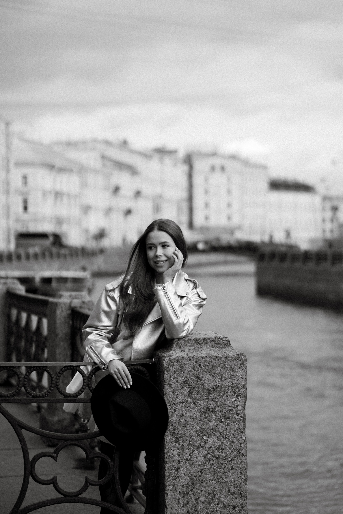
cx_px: 172
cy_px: 257
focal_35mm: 85
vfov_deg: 23.9
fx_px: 1215
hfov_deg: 16.1
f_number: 2.8
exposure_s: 1/5000
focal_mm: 85
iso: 320
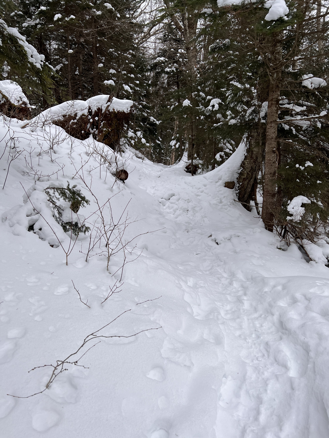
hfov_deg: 53.1
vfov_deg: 67.3
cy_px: 219
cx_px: 164
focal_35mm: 26
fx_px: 329
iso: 50
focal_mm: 5.7
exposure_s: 1/121
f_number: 1.5
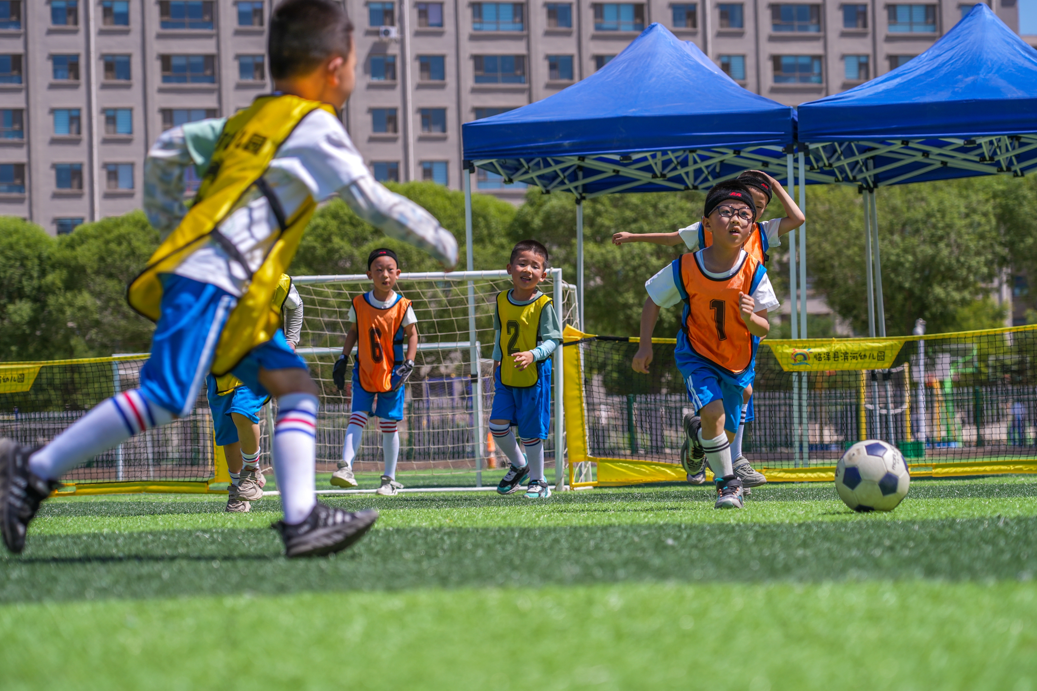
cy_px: 346
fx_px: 3082
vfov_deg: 12.8
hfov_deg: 19.1
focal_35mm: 107
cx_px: 525
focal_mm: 105
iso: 100
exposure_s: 1/750
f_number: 4.5
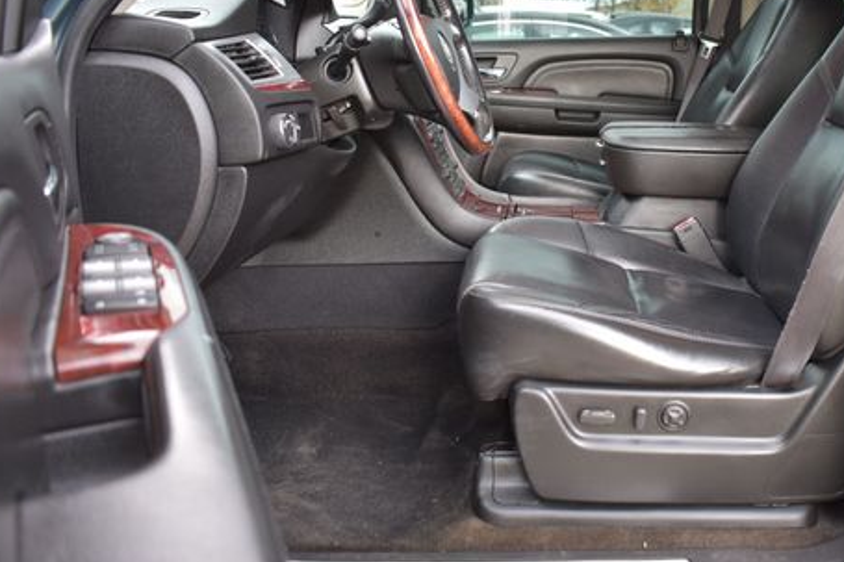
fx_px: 891
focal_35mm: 38
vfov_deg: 34.8
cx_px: 538
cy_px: 204
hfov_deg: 50.1
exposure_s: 1/80
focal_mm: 18
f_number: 3.5
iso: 200
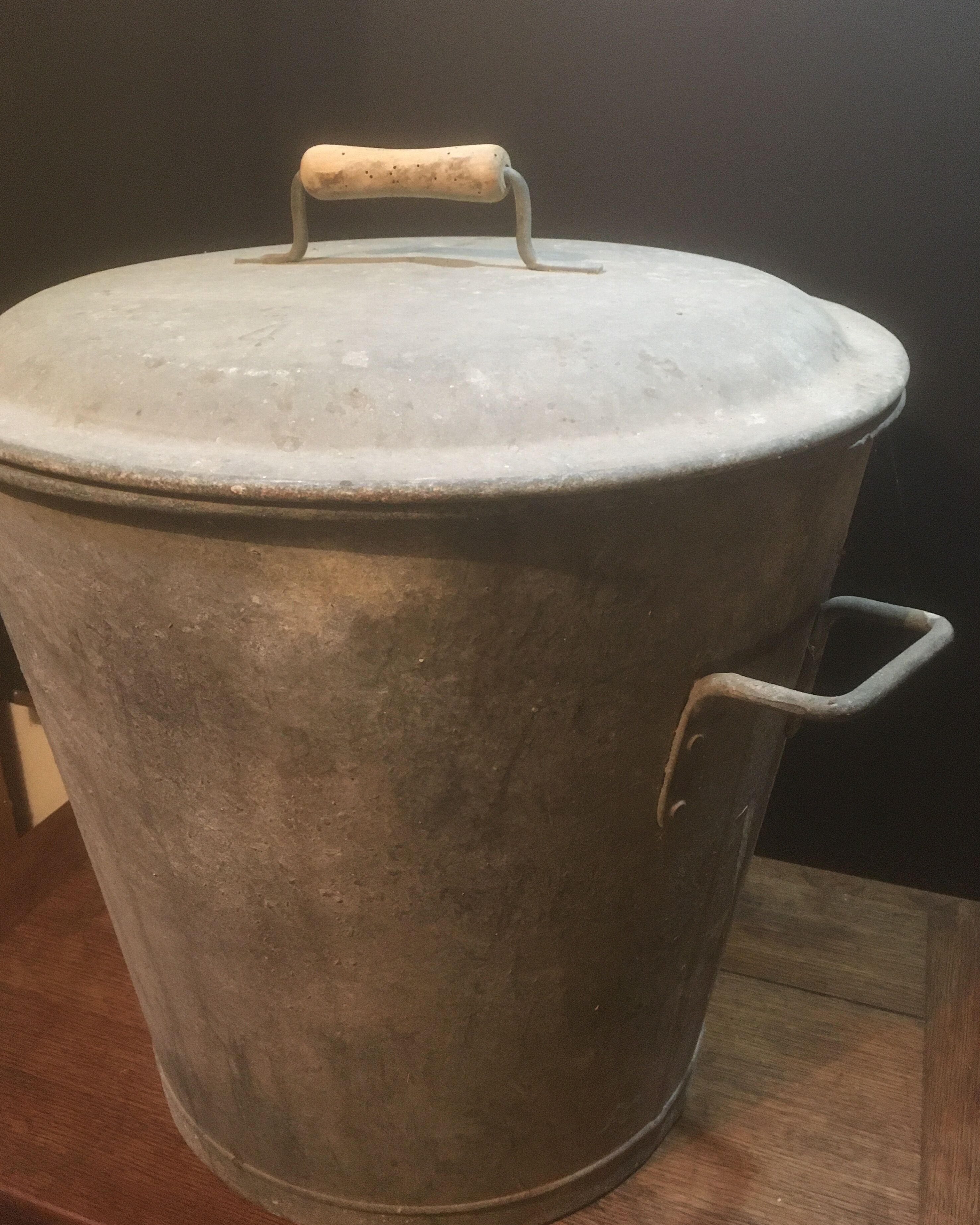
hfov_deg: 47.1
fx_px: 1124
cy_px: 607
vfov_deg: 57.2
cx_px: 481
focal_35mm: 31
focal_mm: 4.15
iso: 200
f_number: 2.2
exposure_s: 1/17
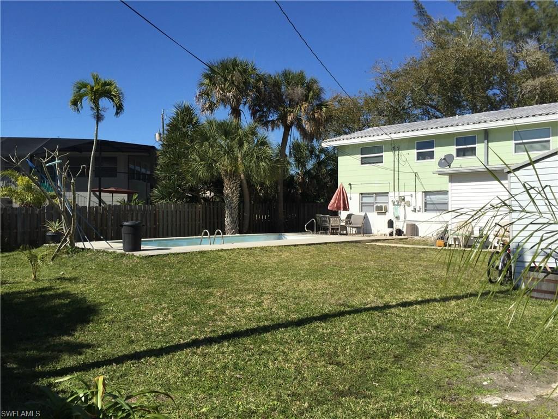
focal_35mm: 29
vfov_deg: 48.2
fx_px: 467
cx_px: 279
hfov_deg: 61.7
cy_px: 210
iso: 32
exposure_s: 1/3049
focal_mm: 4.15
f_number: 2.2
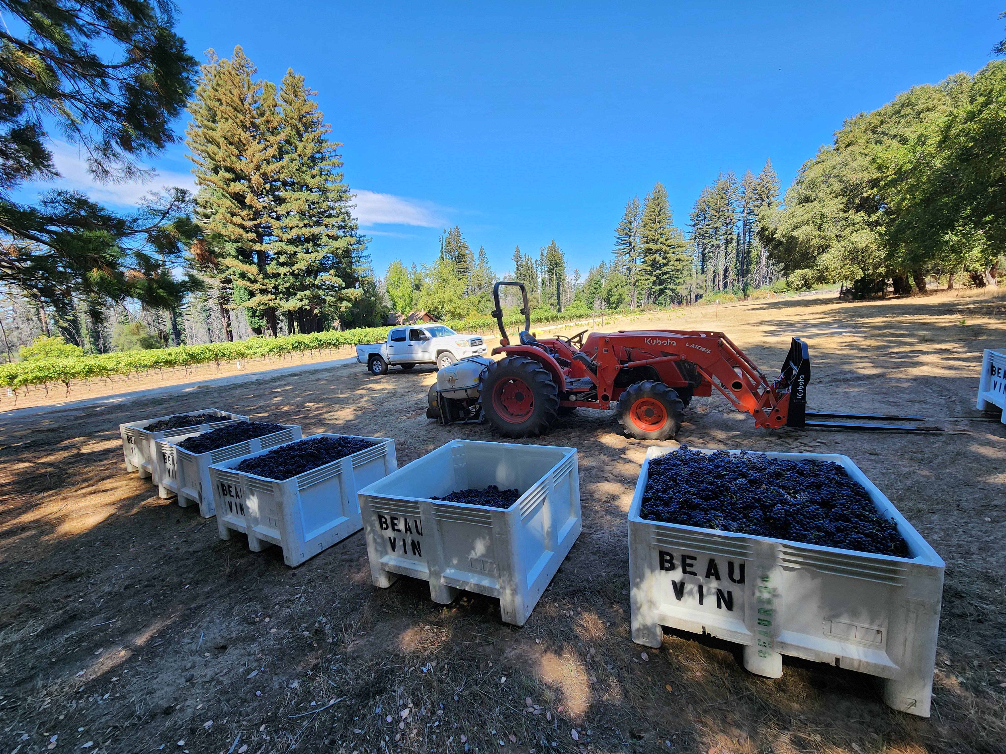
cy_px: 377
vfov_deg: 89.9
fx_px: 378
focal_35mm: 13
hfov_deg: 106.2
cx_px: 503
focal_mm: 2.2
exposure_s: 1/514
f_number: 2.2
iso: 50
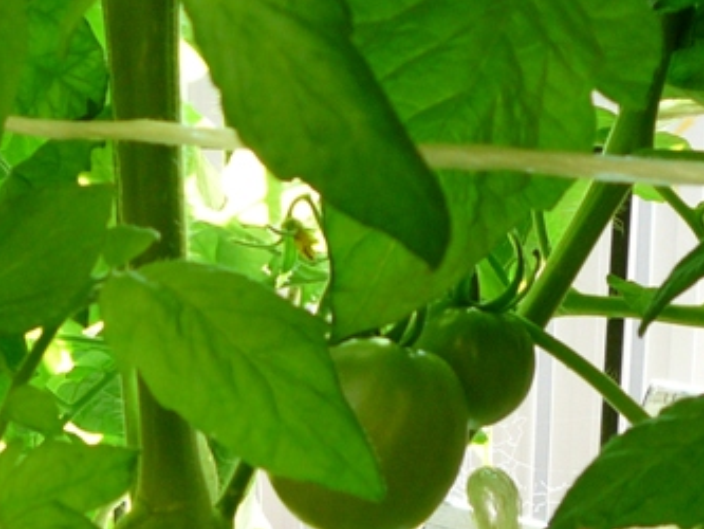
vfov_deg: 17.4
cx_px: 277
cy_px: 466
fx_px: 1709
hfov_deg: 23.2
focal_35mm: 84
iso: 80
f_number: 2.8
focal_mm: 5.2
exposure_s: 1/60
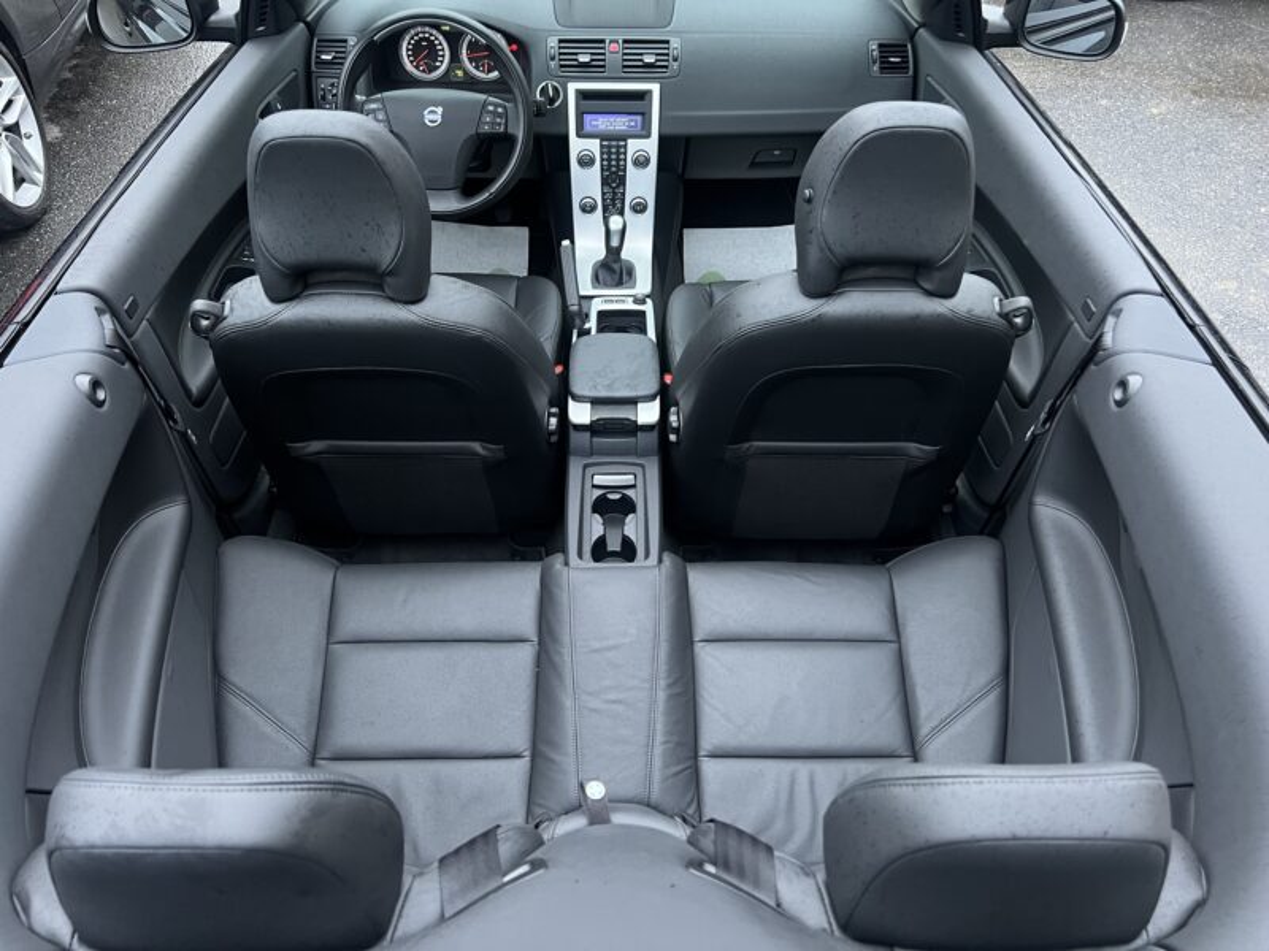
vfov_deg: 53.1
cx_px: 634
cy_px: 476
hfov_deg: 67.3
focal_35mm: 26
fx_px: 953
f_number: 1.5
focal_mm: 5.7
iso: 200
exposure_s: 1/60
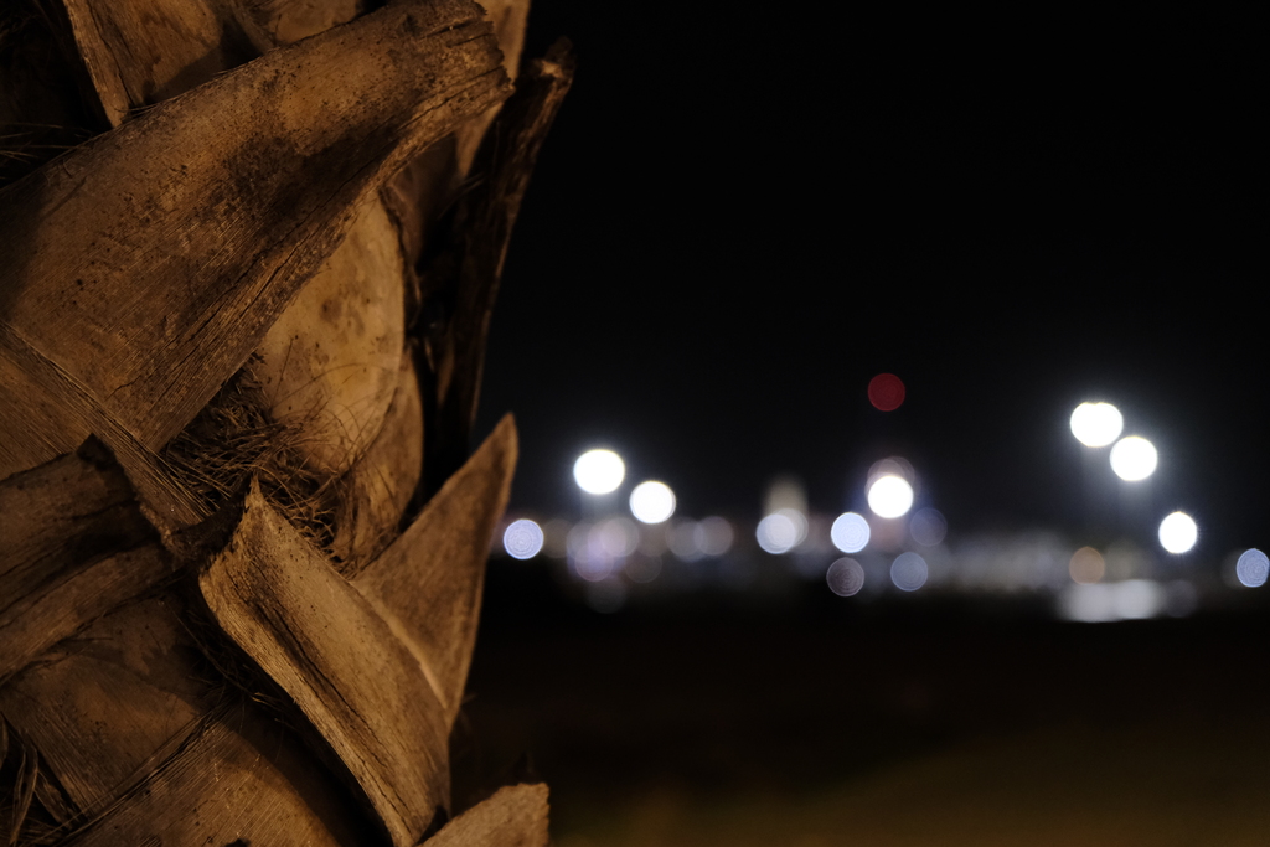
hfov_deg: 31.4
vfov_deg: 21.2
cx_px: 635
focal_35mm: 64
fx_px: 2258
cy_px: 424
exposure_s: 1/42
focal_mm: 42.9
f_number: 2.8
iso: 3200
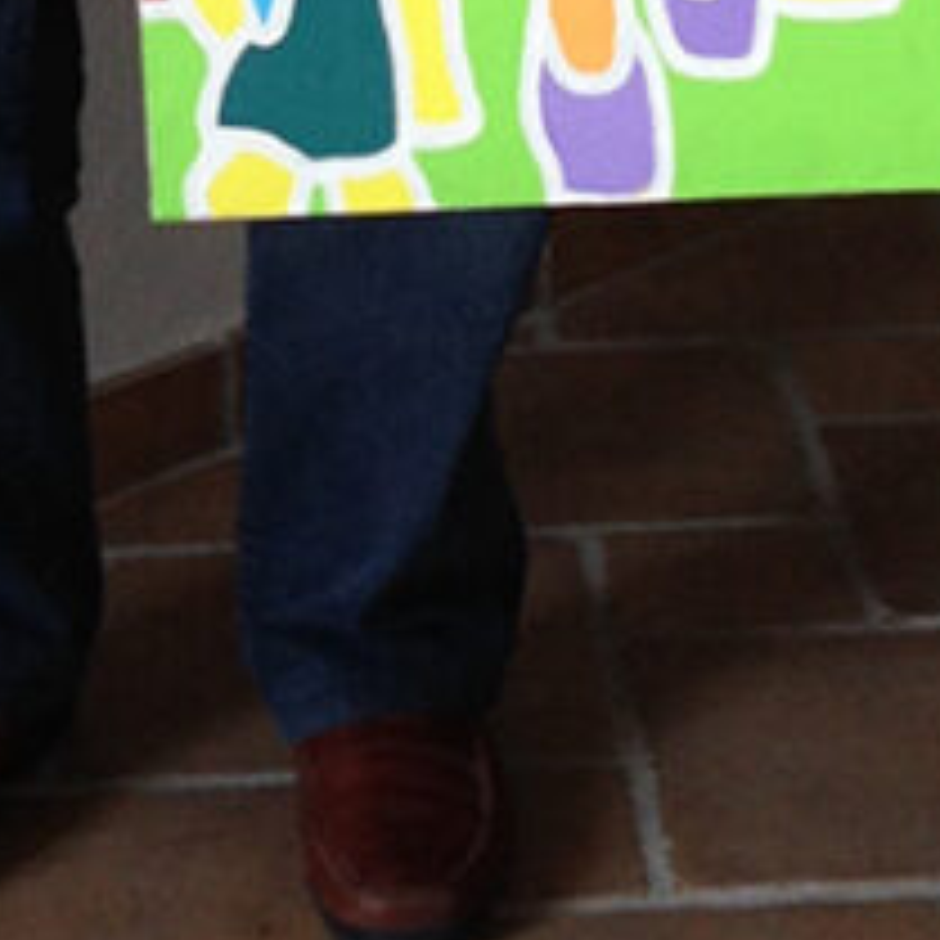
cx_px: 612
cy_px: -702
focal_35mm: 143
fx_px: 4393
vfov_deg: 11.4
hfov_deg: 12.2
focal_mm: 4.12
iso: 64
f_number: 2.4
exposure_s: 1/120
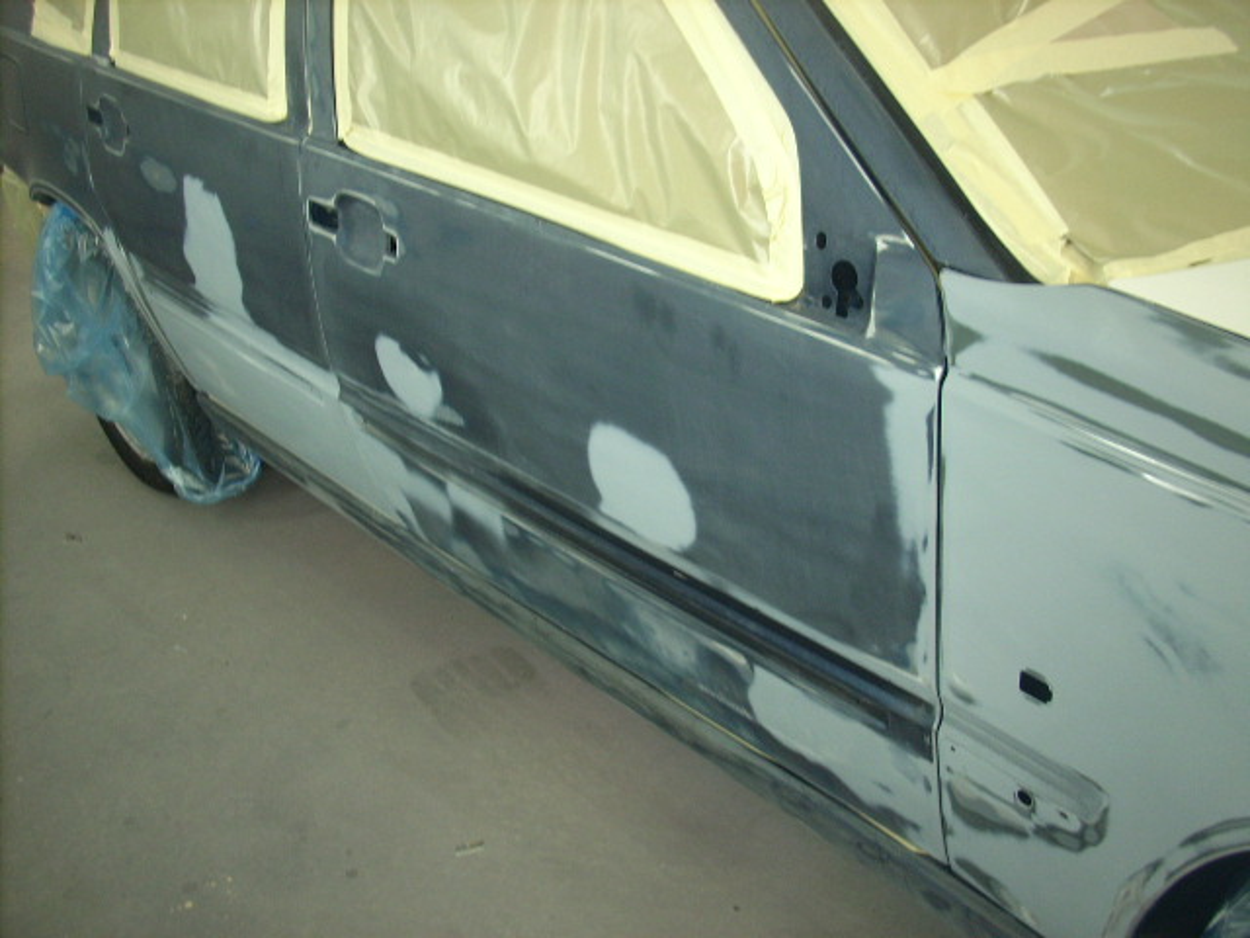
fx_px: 1336
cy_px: 469
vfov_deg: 38.7
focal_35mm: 37
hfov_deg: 50.1
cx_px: 625
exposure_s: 1/30
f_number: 2.8
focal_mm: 6.2
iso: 135
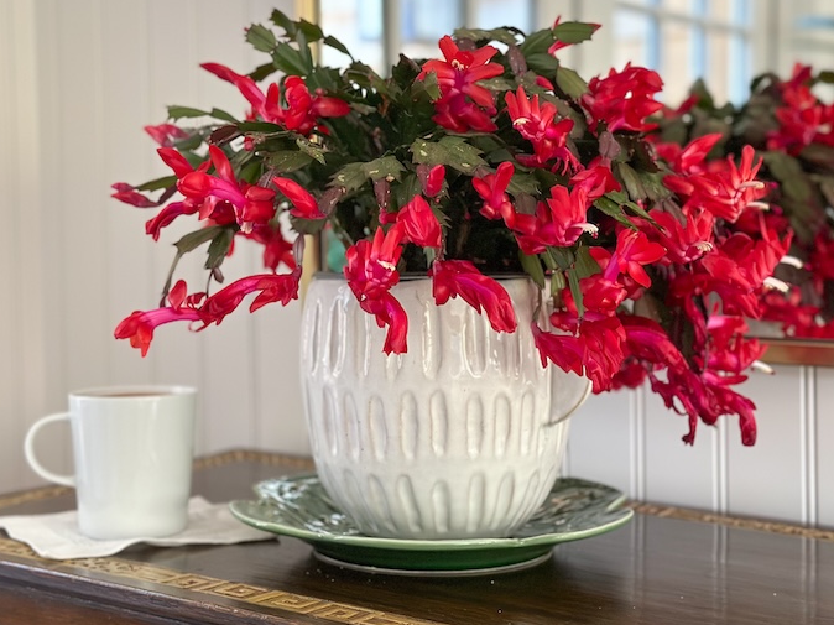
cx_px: 427
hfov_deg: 33.8
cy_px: 256
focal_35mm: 57
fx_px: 1373
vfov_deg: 25.6
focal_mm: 6.86
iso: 400
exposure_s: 1/40
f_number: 1.8
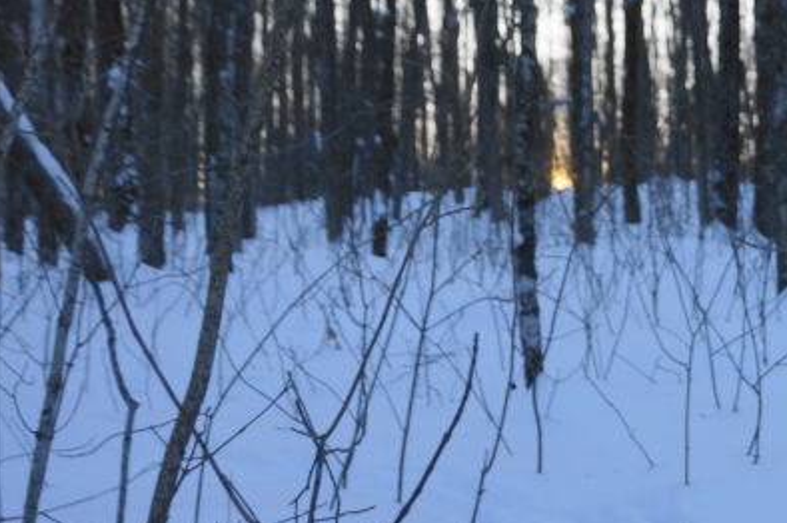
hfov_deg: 20.1
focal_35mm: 99
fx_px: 2162
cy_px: 244
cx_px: 765
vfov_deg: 13.8
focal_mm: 26
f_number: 4
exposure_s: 1/60
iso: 100
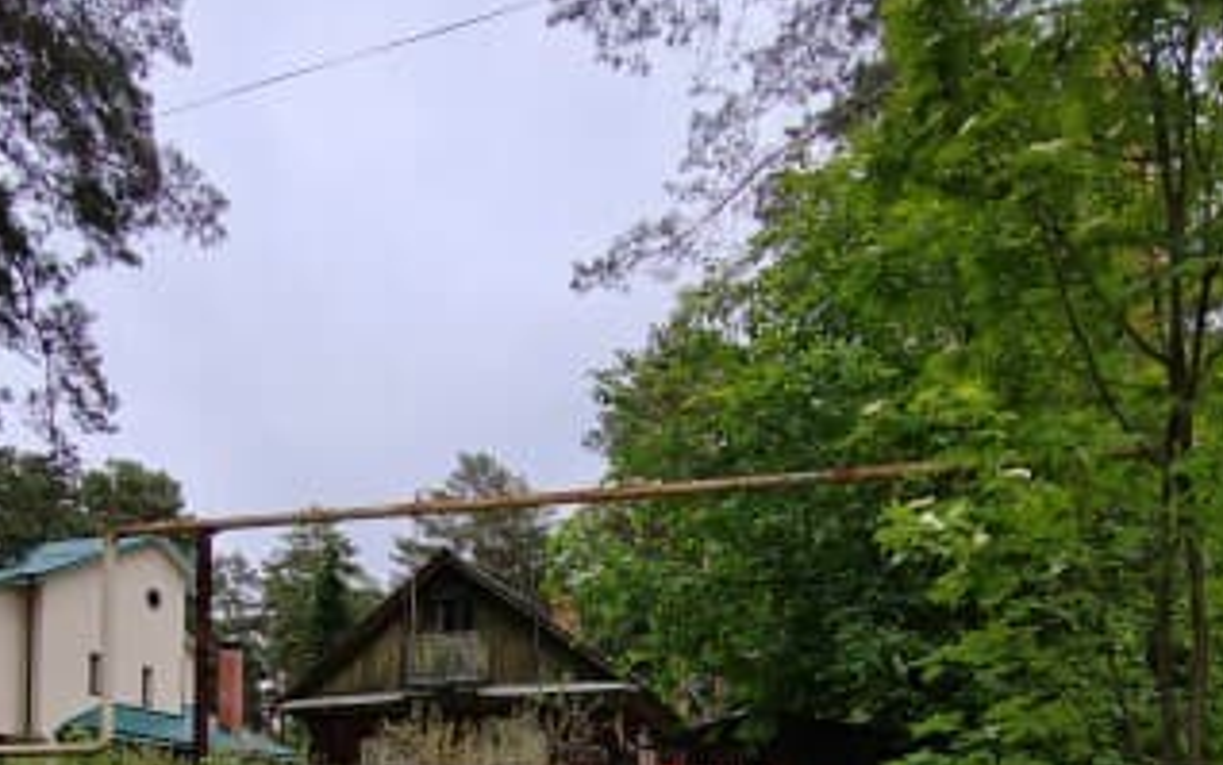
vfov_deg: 40.4
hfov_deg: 70.2
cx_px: 542
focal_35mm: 26
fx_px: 867
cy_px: 800
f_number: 2.2
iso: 100
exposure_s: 1/460
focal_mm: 2.16
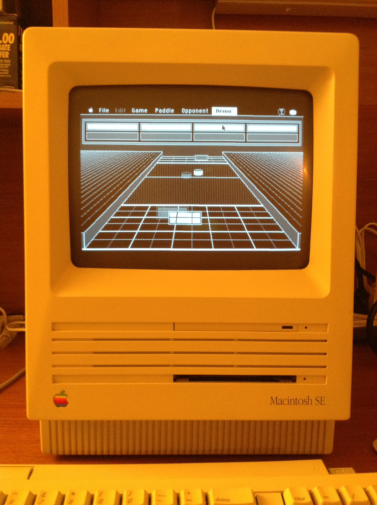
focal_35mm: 35
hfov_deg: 40.6
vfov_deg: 52.7
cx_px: 188
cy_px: 252
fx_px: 510
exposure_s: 1/15
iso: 400
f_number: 2.4
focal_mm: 4.28
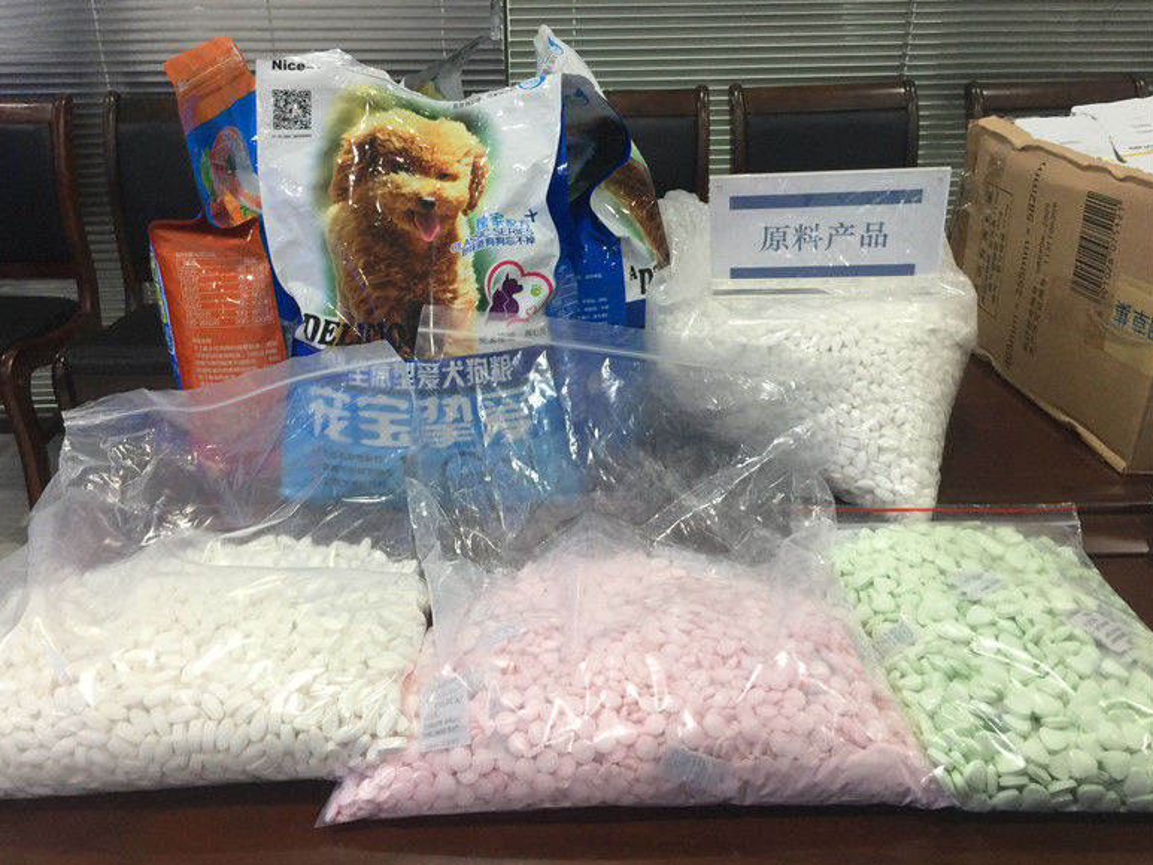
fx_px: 999
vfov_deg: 46.8
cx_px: 561
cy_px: 437
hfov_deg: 59.9
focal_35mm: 30
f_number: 2.2
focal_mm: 4.15
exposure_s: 1/17
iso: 50
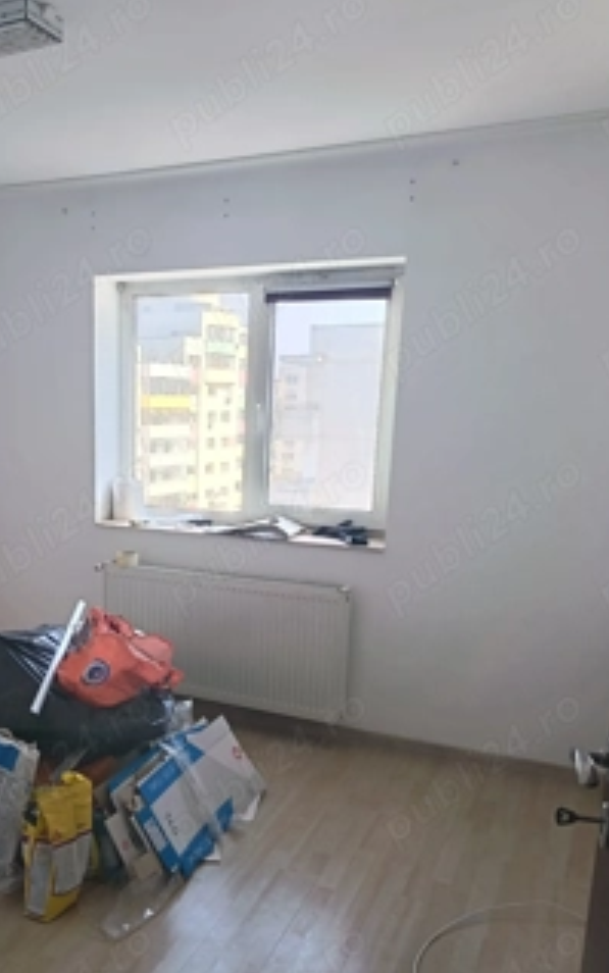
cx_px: 159
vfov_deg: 59.1
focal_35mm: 32
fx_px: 849
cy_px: 584
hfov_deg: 38.5
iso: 320
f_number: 1.75
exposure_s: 1/100
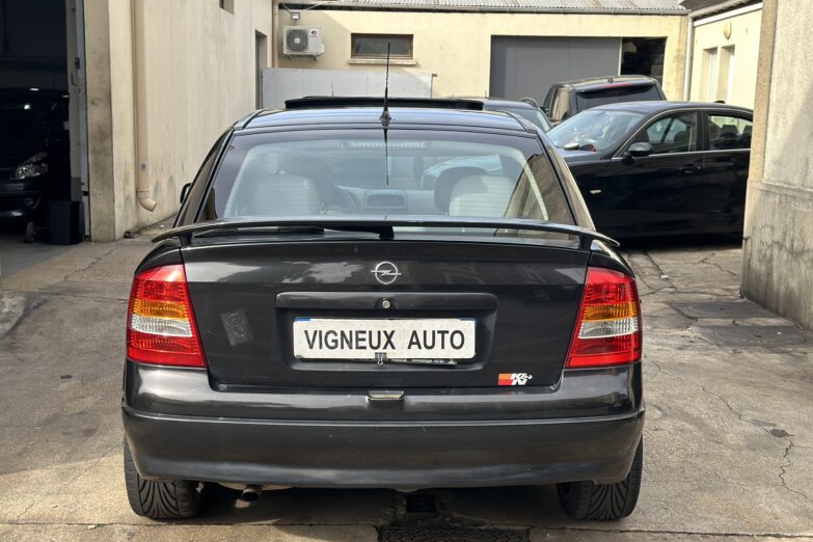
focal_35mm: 51
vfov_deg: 26.5
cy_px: 304
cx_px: 400
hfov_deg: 38.9
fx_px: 1152
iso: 64
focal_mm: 6.86
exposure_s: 1/830
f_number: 1.78
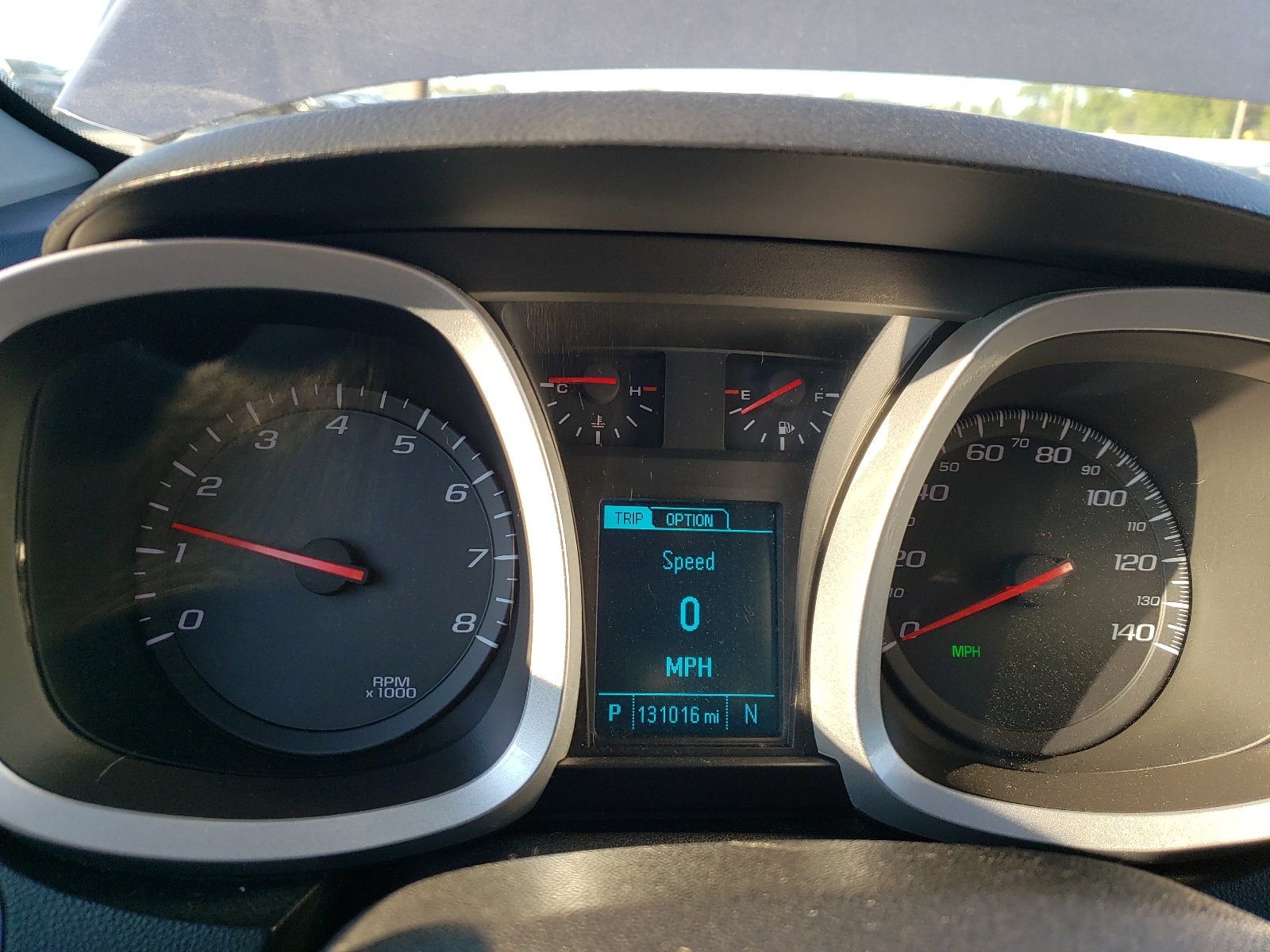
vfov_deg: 53.1
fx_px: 954
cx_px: 635
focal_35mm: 26
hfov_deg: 67.3
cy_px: 476
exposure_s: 1/227
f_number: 1.5
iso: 50
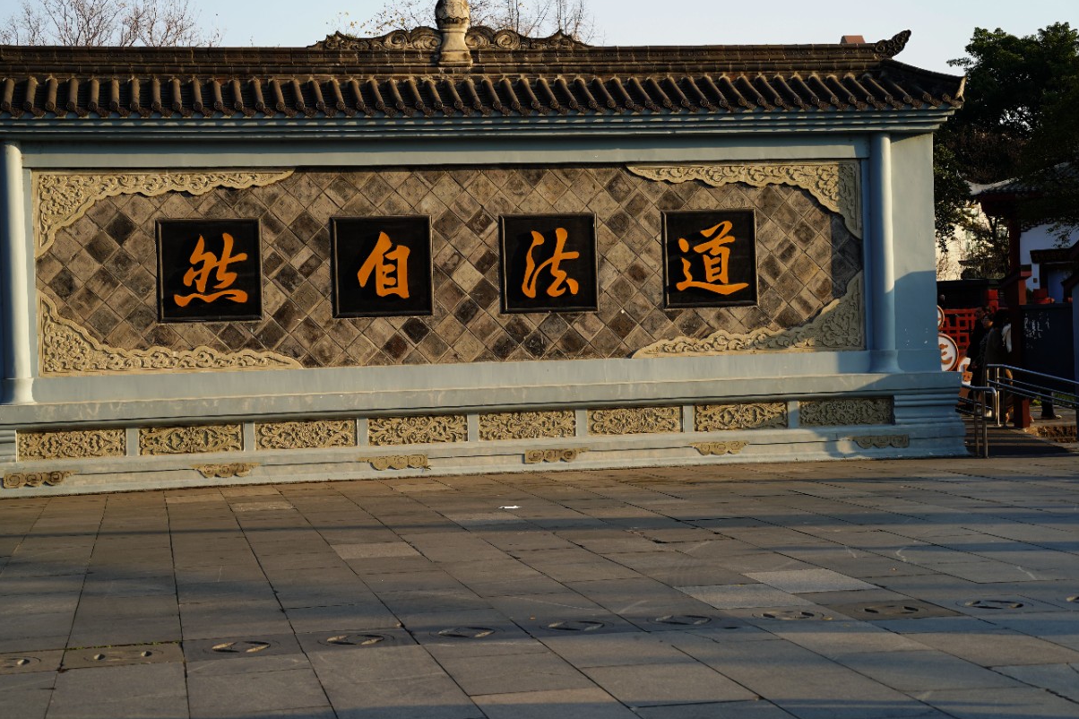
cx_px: 481
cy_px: 350
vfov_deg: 23.8
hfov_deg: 35.0
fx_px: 1708
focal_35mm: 57
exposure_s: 1/200
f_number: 5
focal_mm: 49
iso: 100
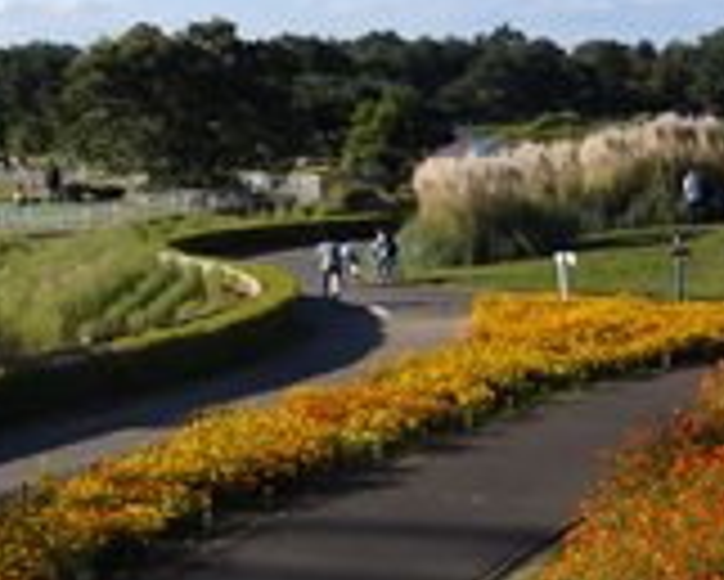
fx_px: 2080
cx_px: 40
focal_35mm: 97
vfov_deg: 15.7
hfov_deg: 19.3
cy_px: 85
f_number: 8.7
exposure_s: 1/200
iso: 125
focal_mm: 4.5
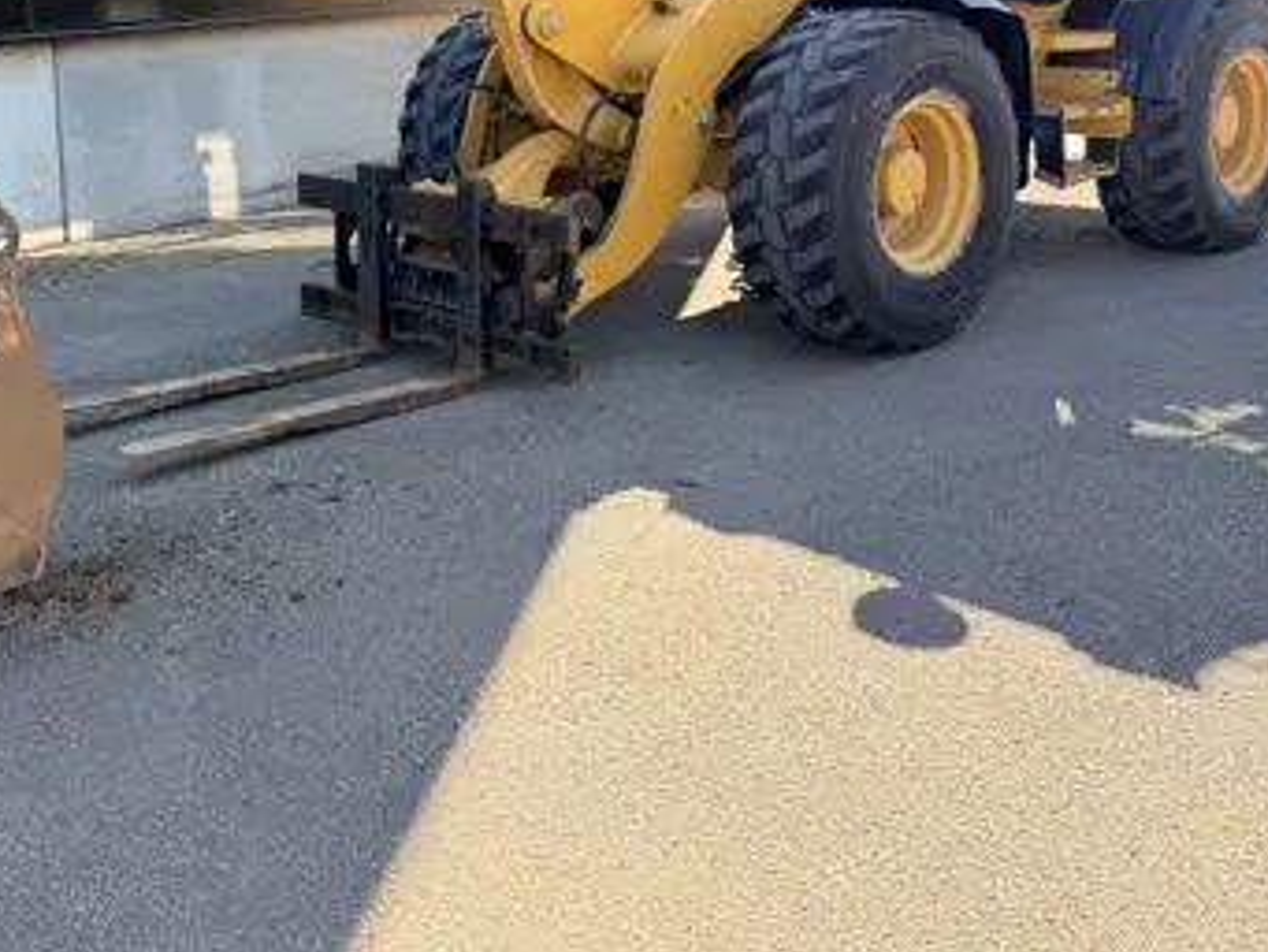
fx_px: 1649
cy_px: 123
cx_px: 331
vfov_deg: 31.0
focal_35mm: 45
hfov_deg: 41.0
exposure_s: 1/702
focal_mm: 6.76
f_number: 1.78
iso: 100
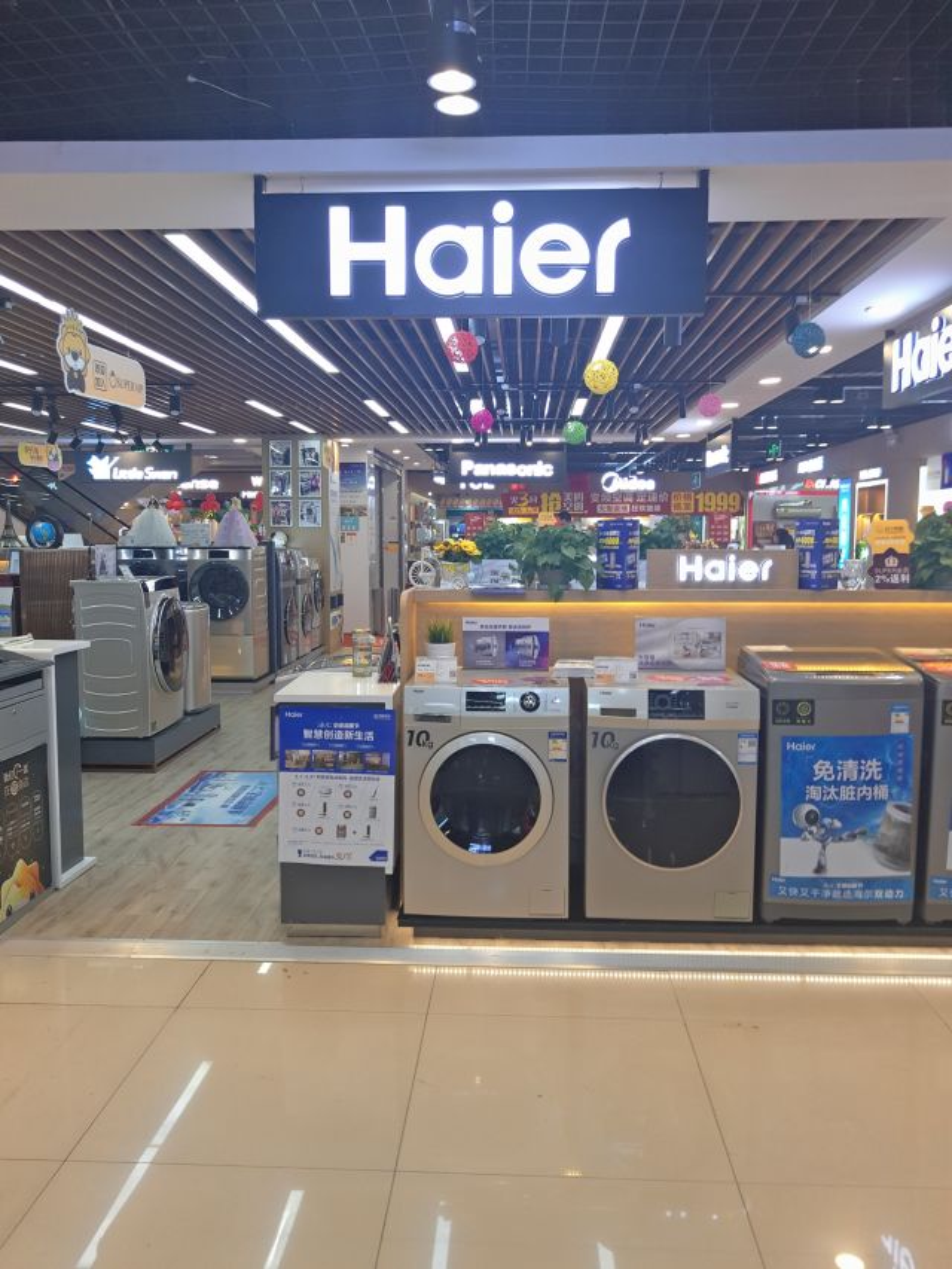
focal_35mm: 31
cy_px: 634
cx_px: 476
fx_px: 1136
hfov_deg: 45.5
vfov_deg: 58.3
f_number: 2.2
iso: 50
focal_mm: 4.73
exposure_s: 1/33
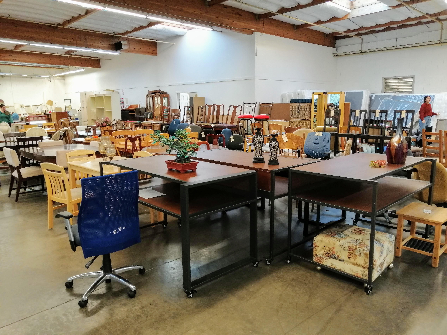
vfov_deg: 51.4
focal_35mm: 27
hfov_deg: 65.3
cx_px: 224
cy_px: 168
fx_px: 349
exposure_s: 1/60
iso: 200
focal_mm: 3.95
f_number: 1.8
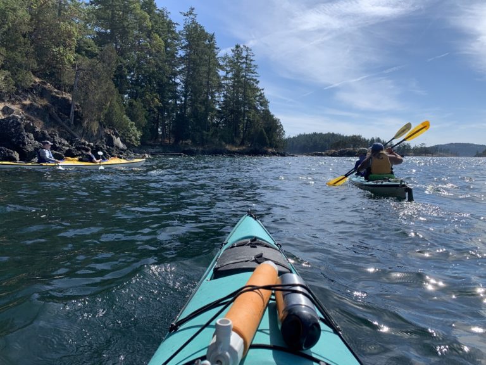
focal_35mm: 26
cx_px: 243
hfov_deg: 67.3
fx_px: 365
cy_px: 182
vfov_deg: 53.1
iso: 25
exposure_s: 1/2915
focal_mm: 4.25
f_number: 1.8
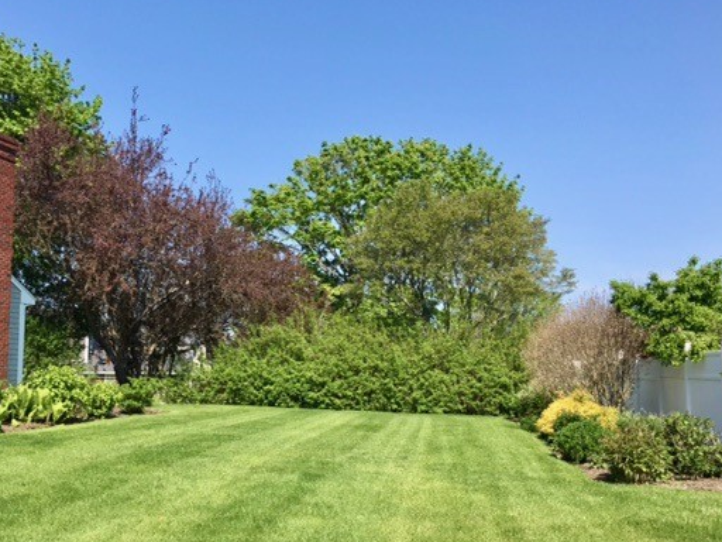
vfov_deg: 40.6
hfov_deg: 52.2
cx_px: 282
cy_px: 319
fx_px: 730
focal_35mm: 35
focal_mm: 3.99
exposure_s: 1/1842
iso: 20
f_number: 1.8
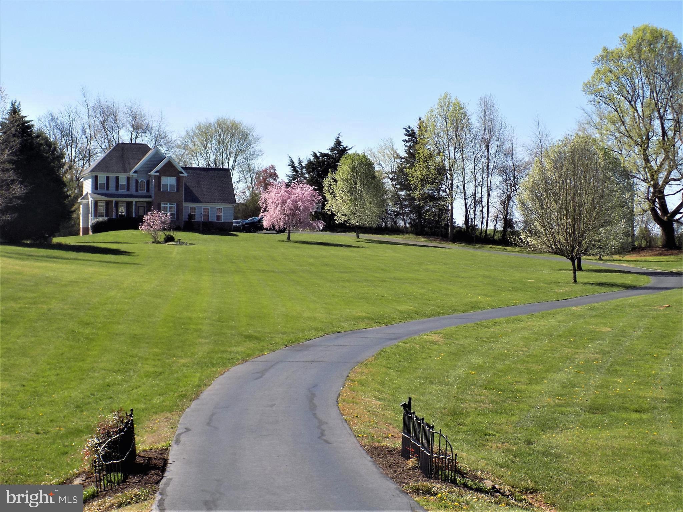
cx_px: 342
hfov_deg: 29.8
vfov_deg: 22.6
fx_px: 1282
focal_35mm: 65
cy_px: 256
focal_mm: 11.5
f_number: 4.1
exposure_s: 1/500
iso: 80
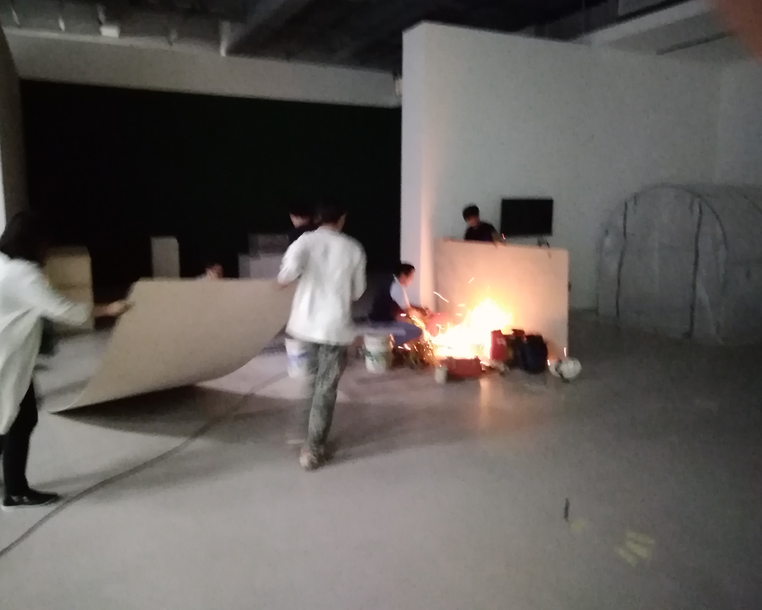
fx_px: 631
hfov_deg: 62.2
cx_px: 375
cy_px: 295
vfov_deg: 51.5
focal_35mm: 28
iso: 2783
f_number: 2.2
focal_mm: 3.46
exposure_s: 1/12
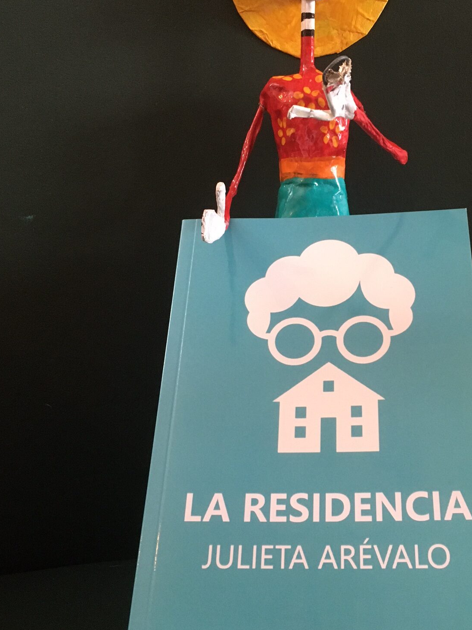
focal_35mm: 40
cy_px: 315
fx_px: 727
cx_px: 309
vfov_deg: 46.8
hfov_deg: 35.6
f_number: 2.2
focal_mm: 4.15
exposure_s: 1/17
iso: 200
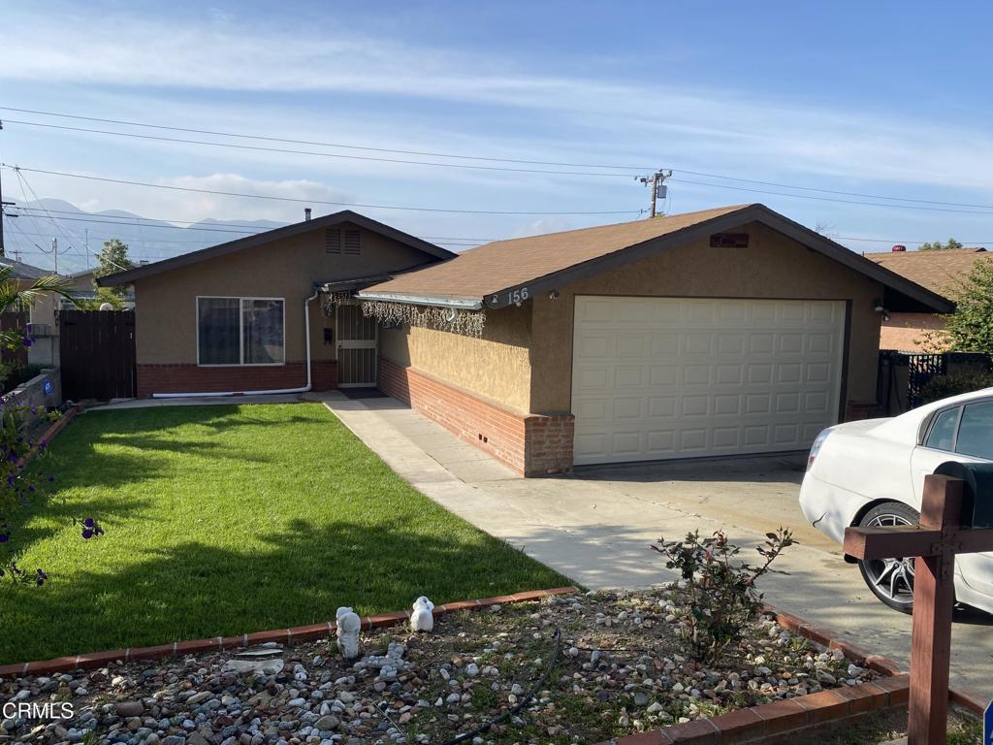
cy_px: 372
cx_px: 496
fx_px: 746
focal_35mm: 26
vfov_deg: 53.1
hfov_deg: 67.3
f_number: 1.8
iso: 32
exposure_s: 1/2625
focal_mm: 4.25
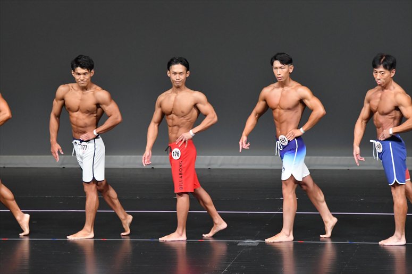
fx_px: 3089
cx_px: 206
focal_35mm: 270
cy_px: 137
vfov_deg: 5.1
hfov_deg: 7.6
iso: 4000
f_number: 5.6
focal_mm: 180
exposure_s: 1/400
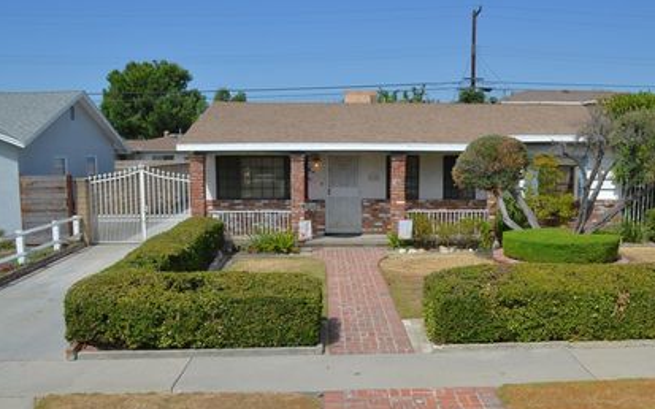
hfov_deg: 52.6
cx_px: 366
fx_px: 660
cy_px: 232
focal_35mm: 37
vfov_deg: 34.4
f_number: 8
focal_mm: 20
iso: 100
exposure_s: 1/250
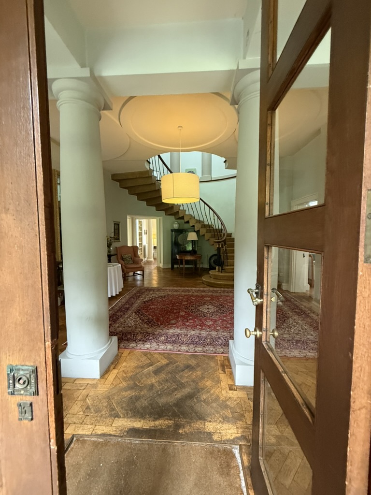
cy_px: 248
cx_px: 186
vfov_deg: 102.1
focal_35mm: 14
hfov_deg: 85.7
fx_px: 200
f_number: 2.2
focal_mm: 2.22
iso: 500
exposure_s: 1/60
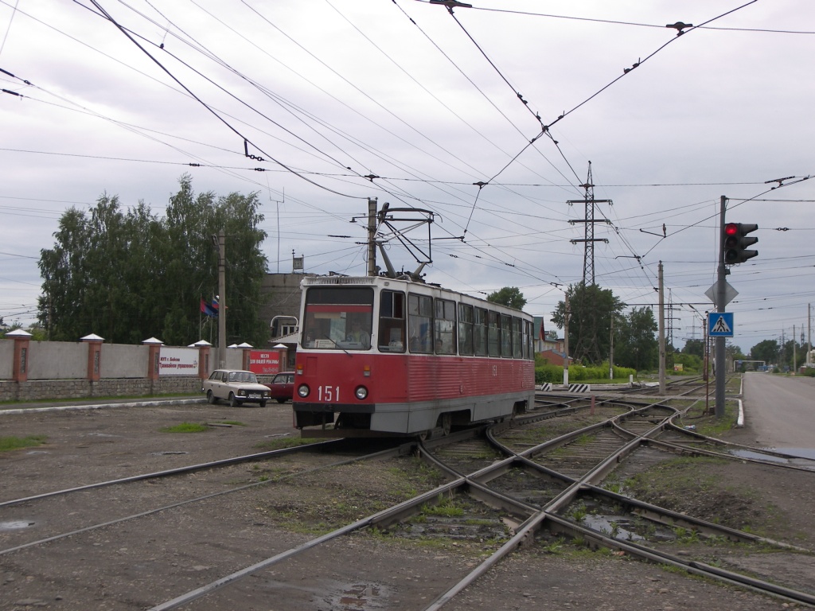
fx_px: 1083
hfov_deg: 41.2
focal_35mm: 46
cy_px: 306
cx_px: 408
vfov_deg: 31.5
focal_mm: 9.6
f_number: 3.6
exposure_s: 1/800
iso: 50
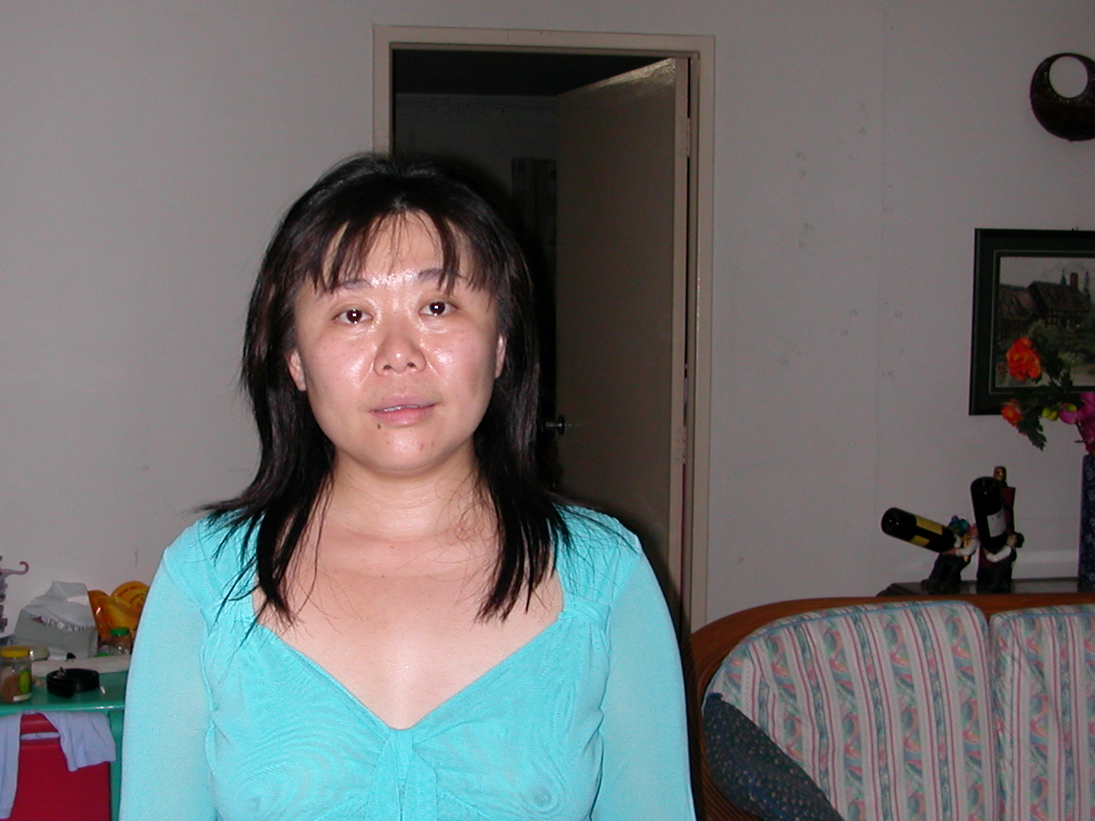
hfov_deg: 40.3
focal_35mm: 47
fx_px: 1487
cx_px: 439
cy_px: 489
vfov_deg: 30.8
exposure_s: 1/59.9
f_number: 2.7
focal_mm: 5.6
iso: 100
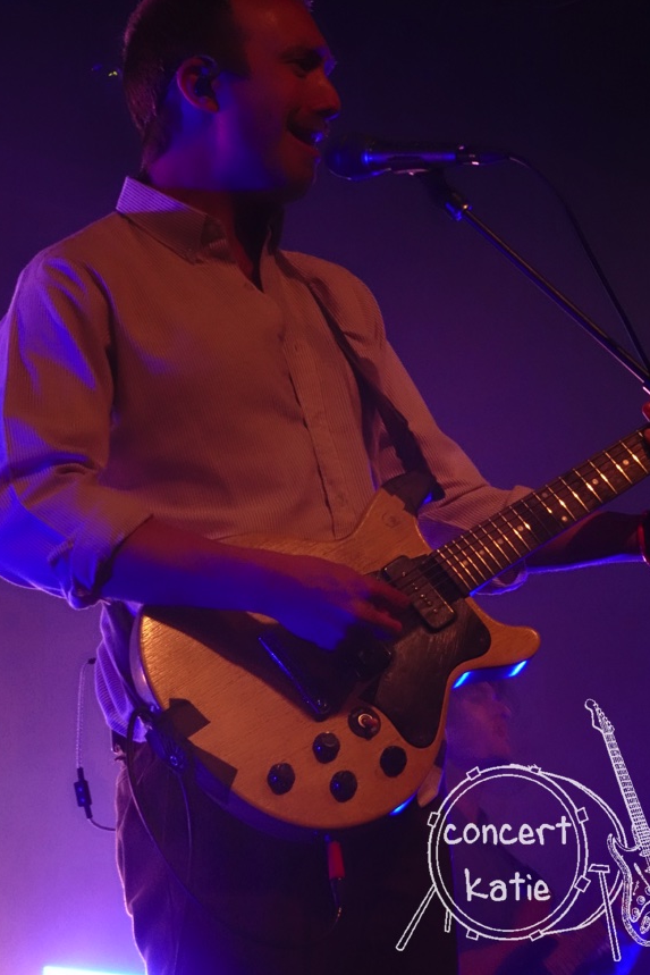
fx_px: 3465
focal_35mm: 128
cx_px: 353
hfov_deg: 10.7
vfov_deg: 16.0
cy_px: 488
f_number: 5.6
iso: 800
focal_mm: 19.38
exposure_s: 1/40
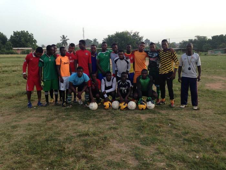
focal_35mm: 33
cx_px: 113
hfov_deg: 55.4
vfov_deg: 42.9
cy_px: 85
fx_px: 215
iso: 50
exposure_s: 1/230
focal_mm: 4.12
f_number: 2.4
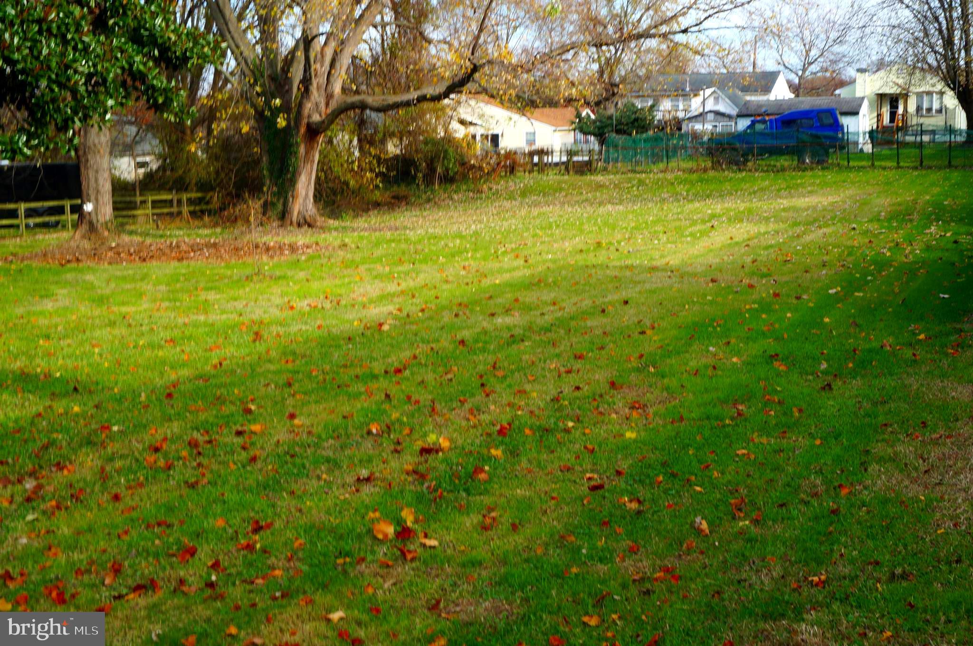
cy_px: 323
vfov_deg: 27.2
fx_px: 1336
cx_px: 486
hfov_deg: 40.0
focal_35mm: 50
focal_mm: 33
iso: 200
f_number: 13
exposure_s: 1/80
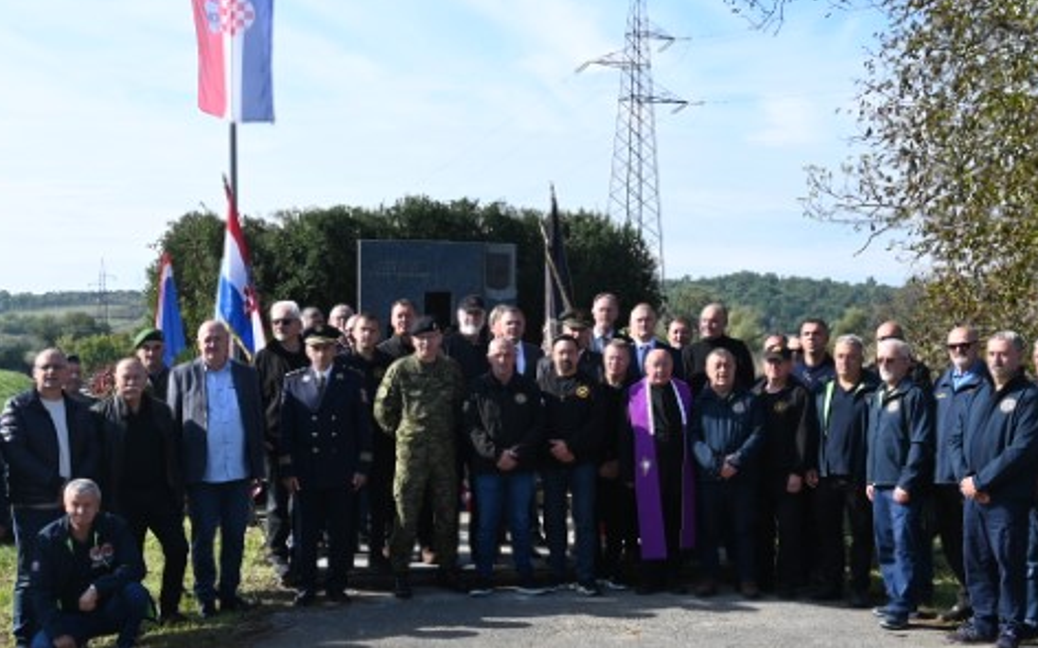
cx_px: 518
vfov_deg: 27.9
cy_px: 442
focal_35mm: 46
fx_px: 1295
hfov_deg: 43.7
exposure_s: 1/320
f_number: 6.3
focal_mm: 29.5
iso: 100
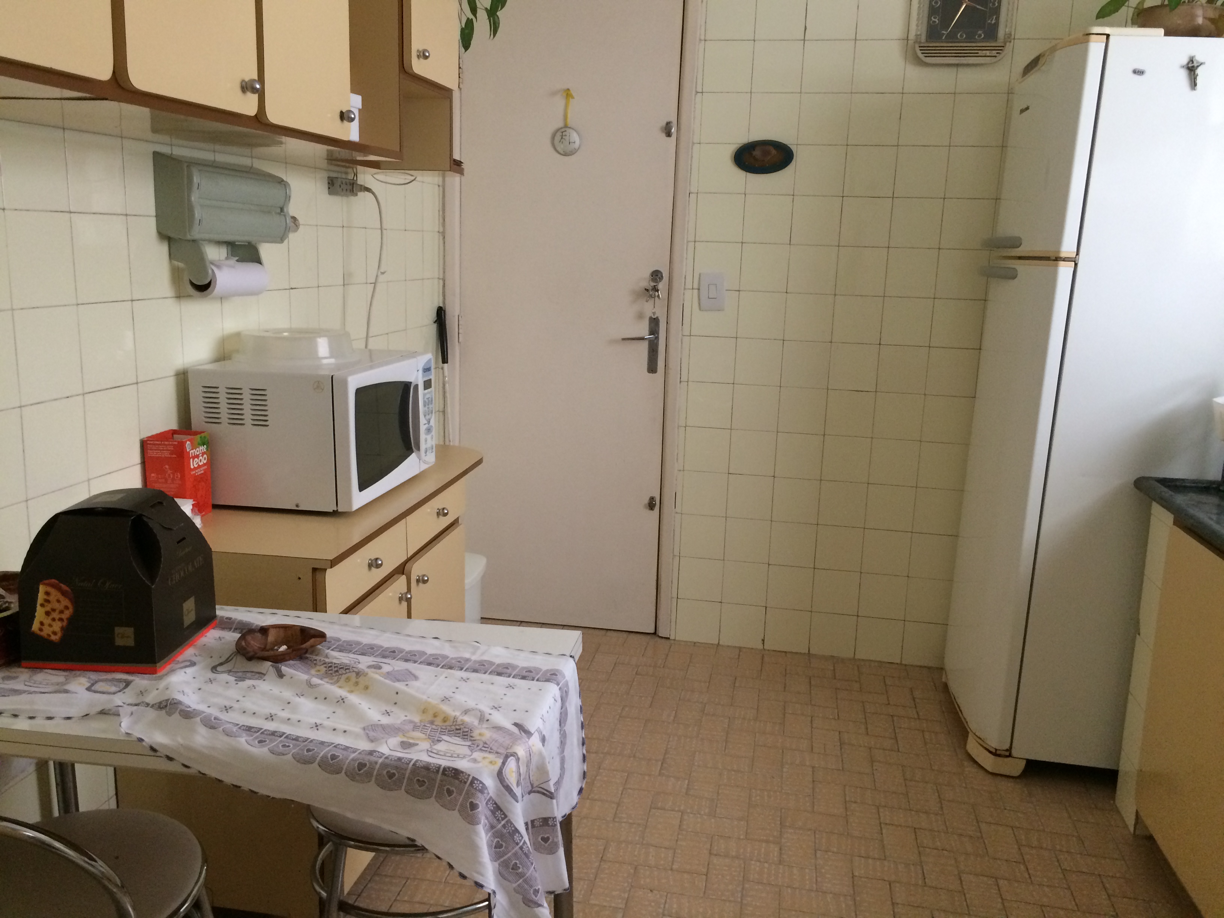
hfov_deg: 61.7
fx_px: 1025
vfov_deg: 48.2
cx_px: 612
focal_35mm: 29
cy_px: 459
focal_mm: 4.15
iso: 200
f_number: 2.2
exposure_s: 1/30
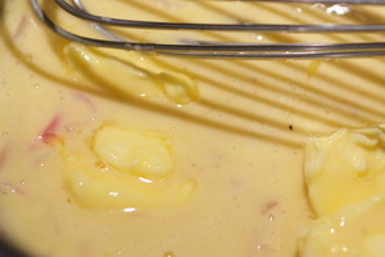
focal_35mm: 115
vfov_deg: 11.9
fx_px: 1231
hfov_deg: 17.7
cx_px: 261
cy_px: 83
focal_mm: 30
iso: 125
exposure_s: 1/80
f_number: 2.2
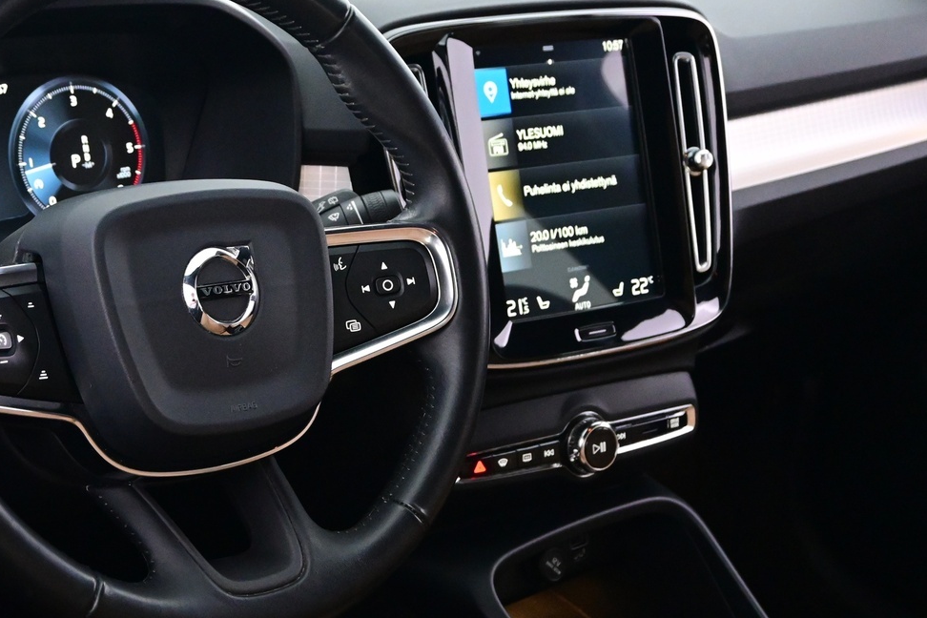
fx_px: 1545
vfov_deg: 22.6
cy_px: 294
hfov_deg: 32.8
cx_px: 244
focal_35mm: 60
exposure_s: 1/40
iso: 4500
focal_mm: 24
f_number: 4.2
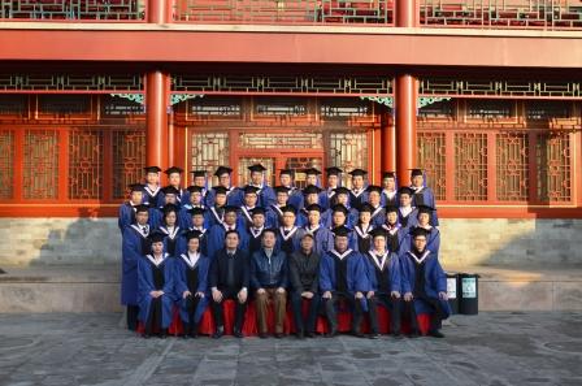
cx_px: 291
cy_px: 193
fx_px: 678
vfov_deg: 31.8
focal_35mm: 42
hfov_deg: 46.5
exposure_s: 1/200
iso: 200
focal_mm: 28
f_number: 7.1
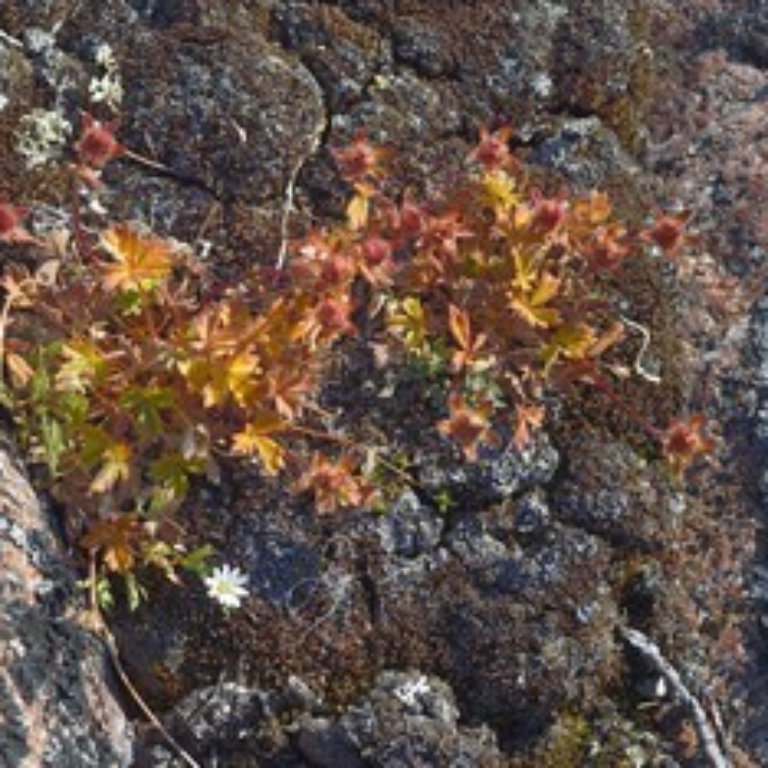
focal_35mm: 107
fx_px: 2686
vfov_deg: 16.3
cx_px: 276
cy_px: 387
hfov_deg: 16.2
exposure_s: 1/200
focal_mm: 70
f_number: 9
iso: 200
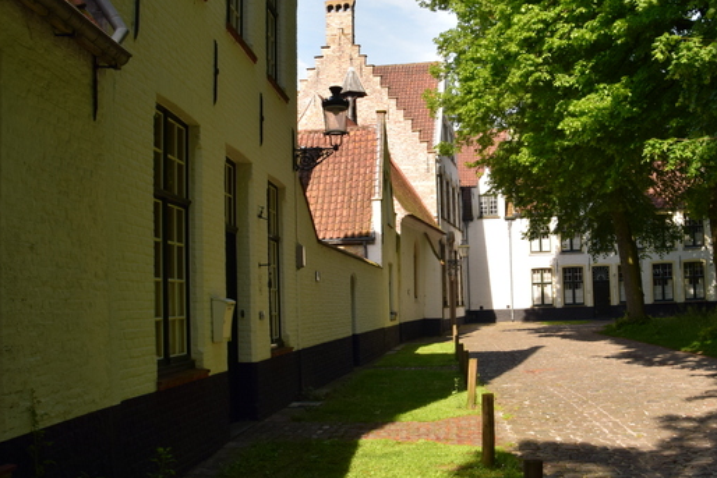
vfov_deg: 31.9
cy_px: 219
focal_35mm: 42
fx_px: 837
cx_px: 471
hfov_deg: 45.8
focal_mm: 18
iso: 125
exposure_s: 1/80
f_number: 8
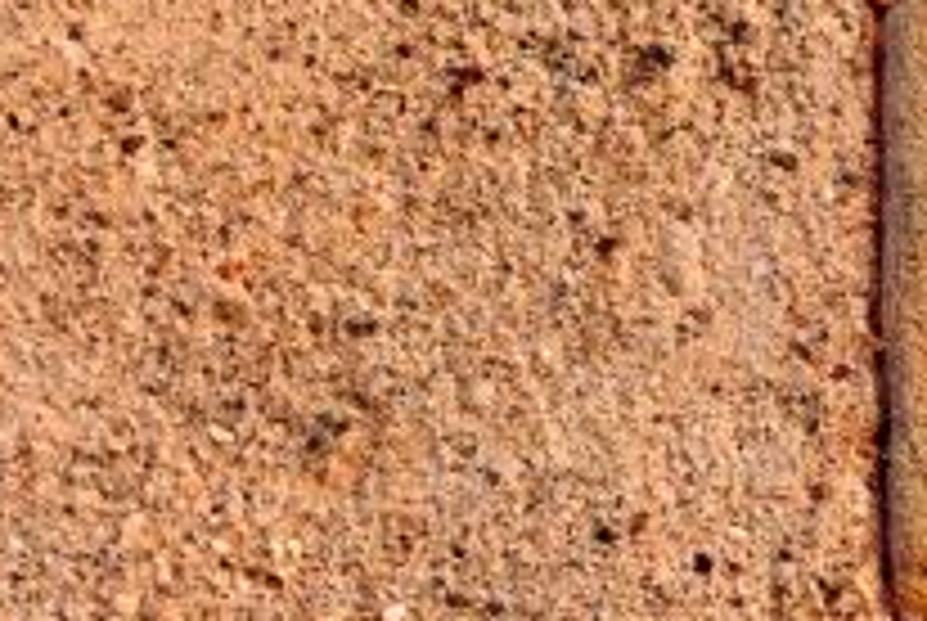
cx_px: 2030
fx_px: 9593
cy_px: -436
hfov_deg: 5.4
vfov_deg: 3.7
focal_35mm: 372
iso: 500
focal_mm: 50
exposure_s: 1/200
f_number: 7.1
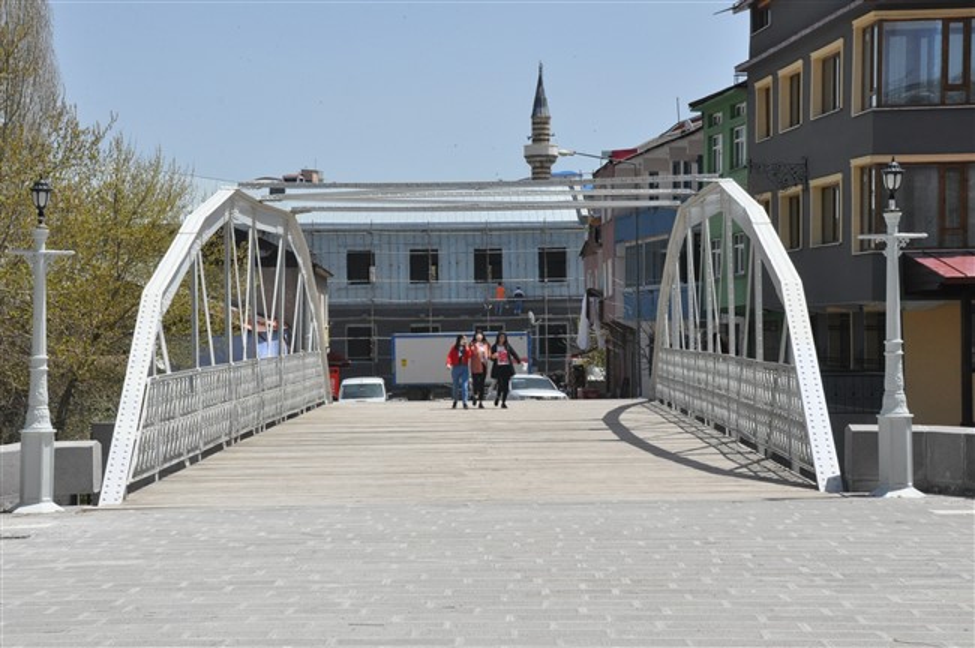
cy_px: 324
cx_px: 488
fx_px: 2029
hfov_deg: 27.0
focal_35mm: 75
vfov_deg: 18.1
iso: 1000
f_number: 14
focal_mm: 50
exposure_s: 1/640
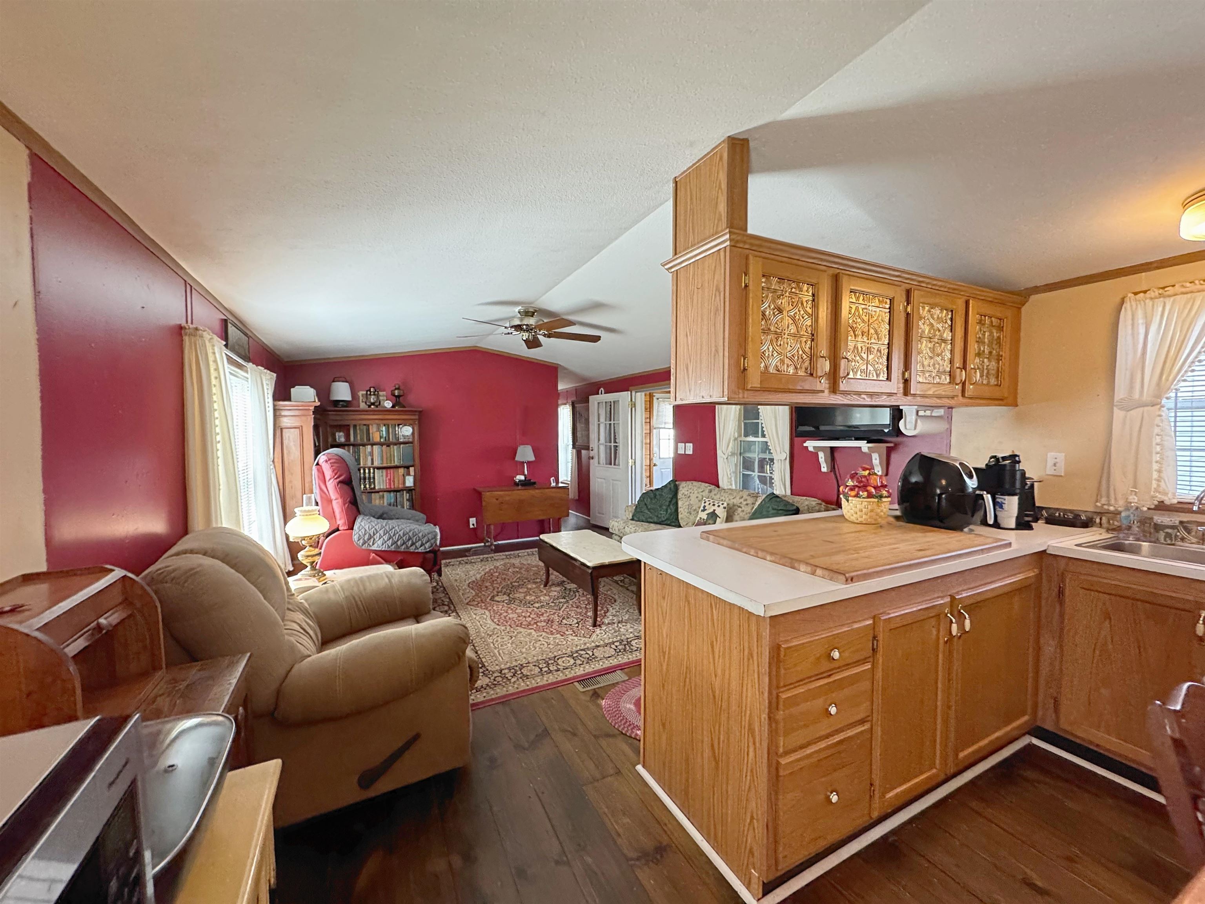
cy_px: 452
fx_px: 487
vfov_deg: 85.7
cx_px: 602
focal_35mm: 14
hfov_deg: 102.1
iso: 250
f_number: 2.2
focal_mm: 2.22
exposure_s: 1/120
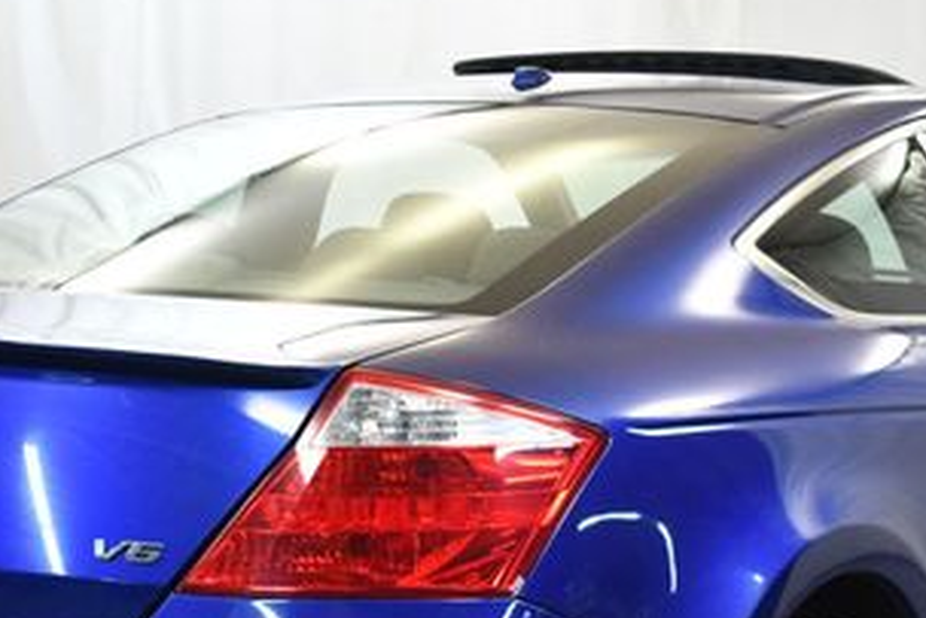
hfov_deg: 20.2
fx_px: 2599
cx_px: 466
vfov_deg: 13.5
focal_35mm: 101
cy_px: 508
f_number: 4
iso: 1400
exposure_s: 1/125
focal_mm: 24
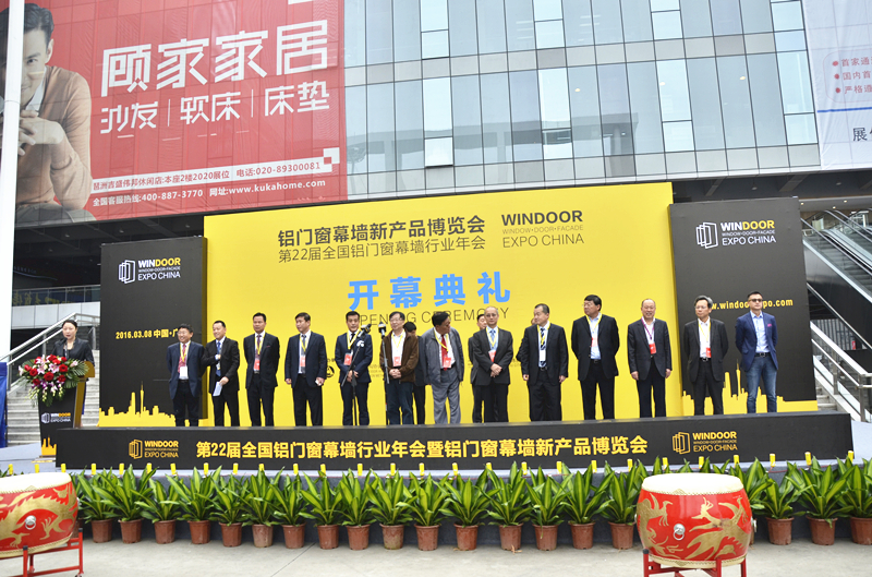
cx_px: 436
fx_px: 652
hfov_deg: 67.5
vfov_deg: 47.7
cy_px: 288
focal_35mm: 27
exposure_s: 1/250
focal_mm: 18
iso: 200
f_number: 6.3
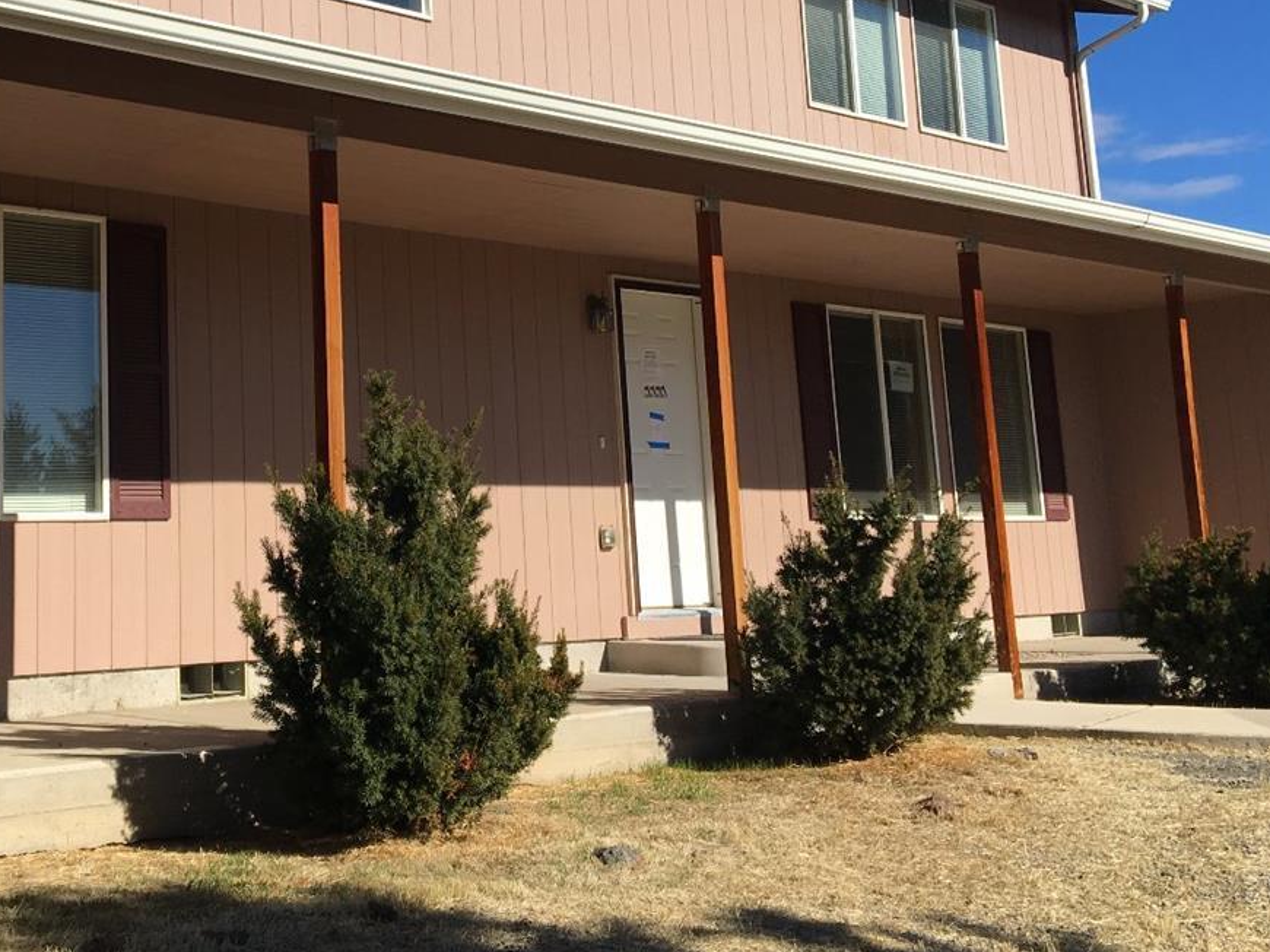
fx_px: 1834
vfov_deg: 28.8
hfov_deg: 37.3
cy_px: 280
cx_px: 330
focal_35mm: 50
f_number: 2.2
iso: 25
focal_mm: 4.15
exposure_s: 1/2079
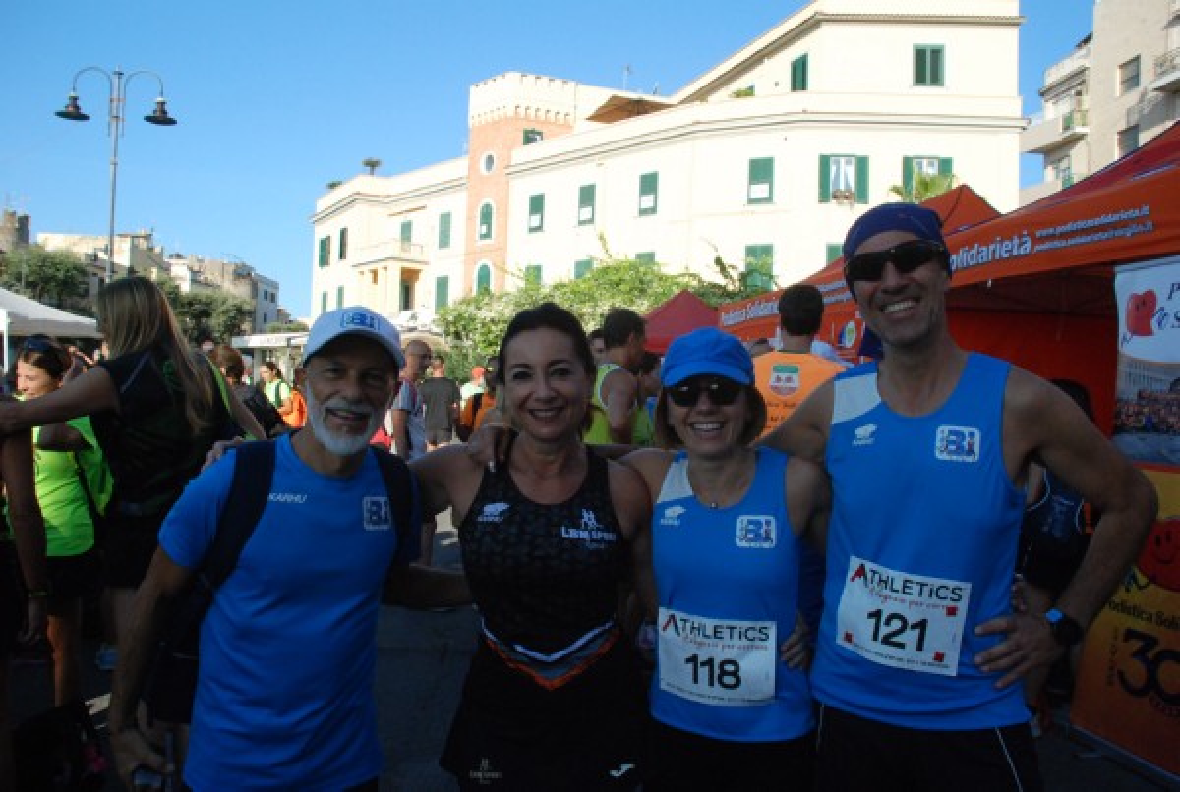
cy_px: 396
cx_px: 590
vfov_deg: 43.8
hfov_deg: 61.8
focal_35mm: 30
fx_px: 986
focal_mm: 20
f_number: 6.3
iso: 1000
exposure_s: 1/1600
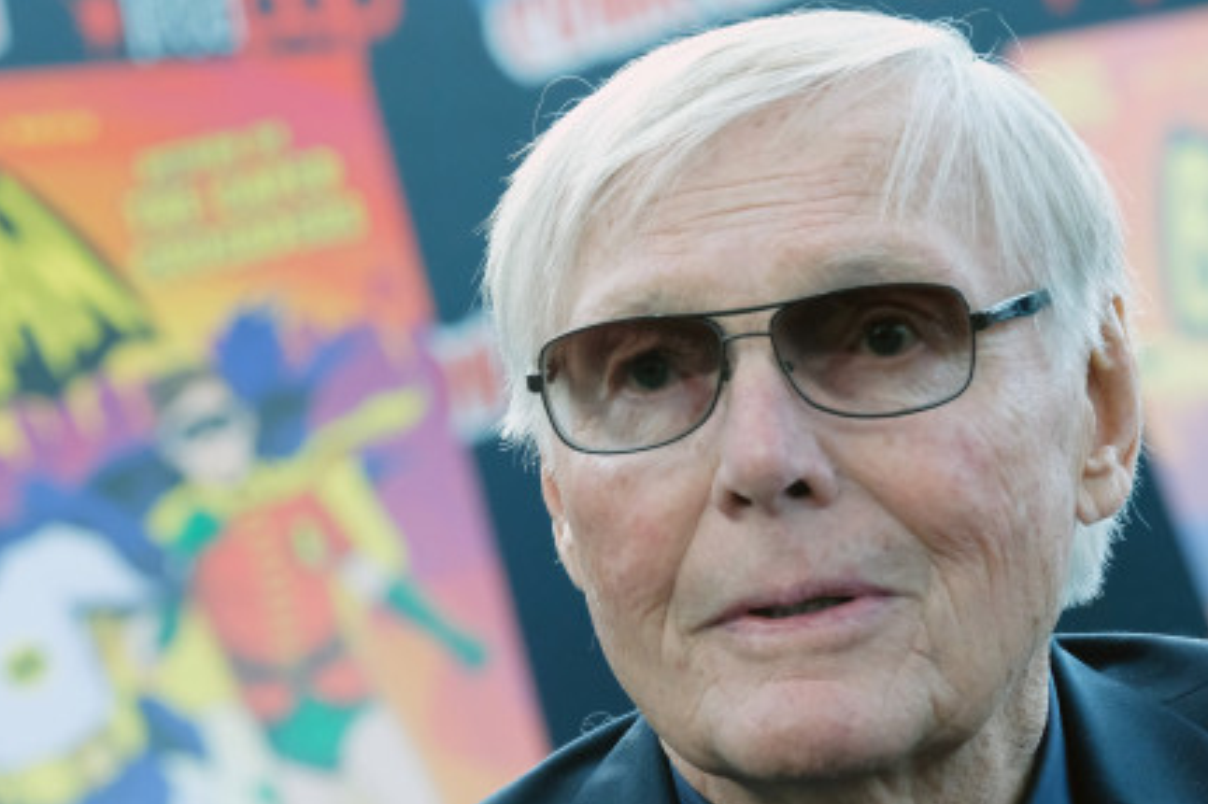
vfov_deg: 4.9
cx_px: 429
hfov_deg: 7.4
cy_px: 531
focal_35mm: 279
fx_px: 9358
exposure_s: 1/125
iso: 4000
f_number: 7.1
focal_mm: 129.2
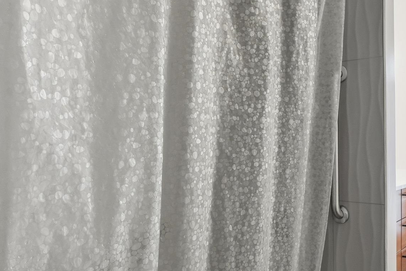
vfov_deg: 39.9
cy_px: 149
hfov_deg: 55.4
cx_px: 286
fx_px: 372
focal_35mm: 33
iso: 800
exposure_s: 1/1000
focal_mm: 10
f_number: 4
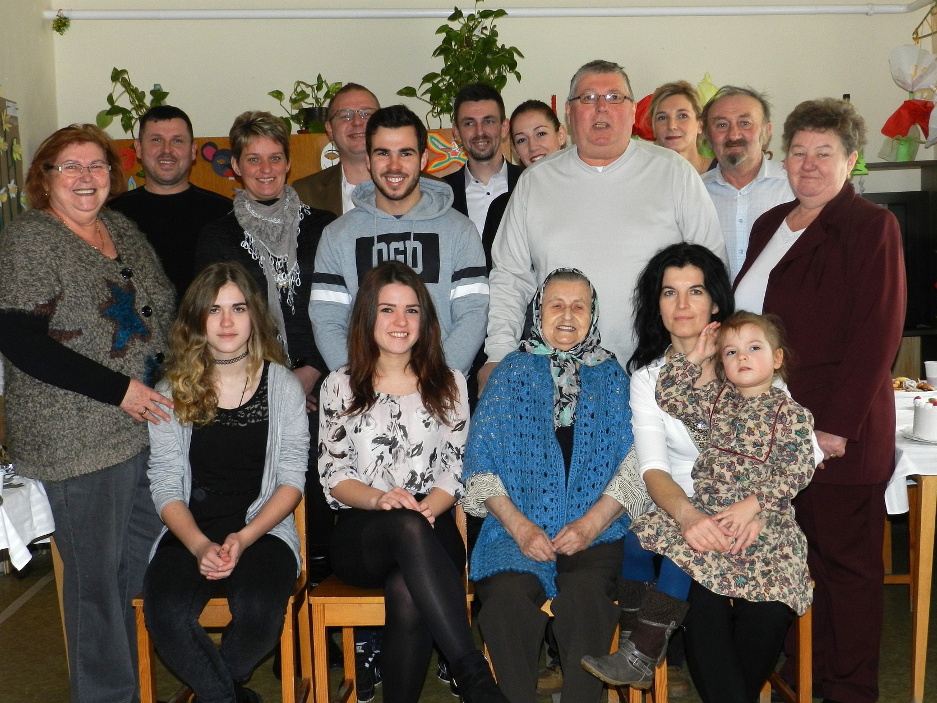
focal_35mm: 47
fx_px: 1272
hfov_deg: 40.4
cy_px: 347
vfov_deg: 30.9
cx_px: 472
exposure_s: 1/30
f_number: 4.2
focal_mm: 8.1
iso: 200
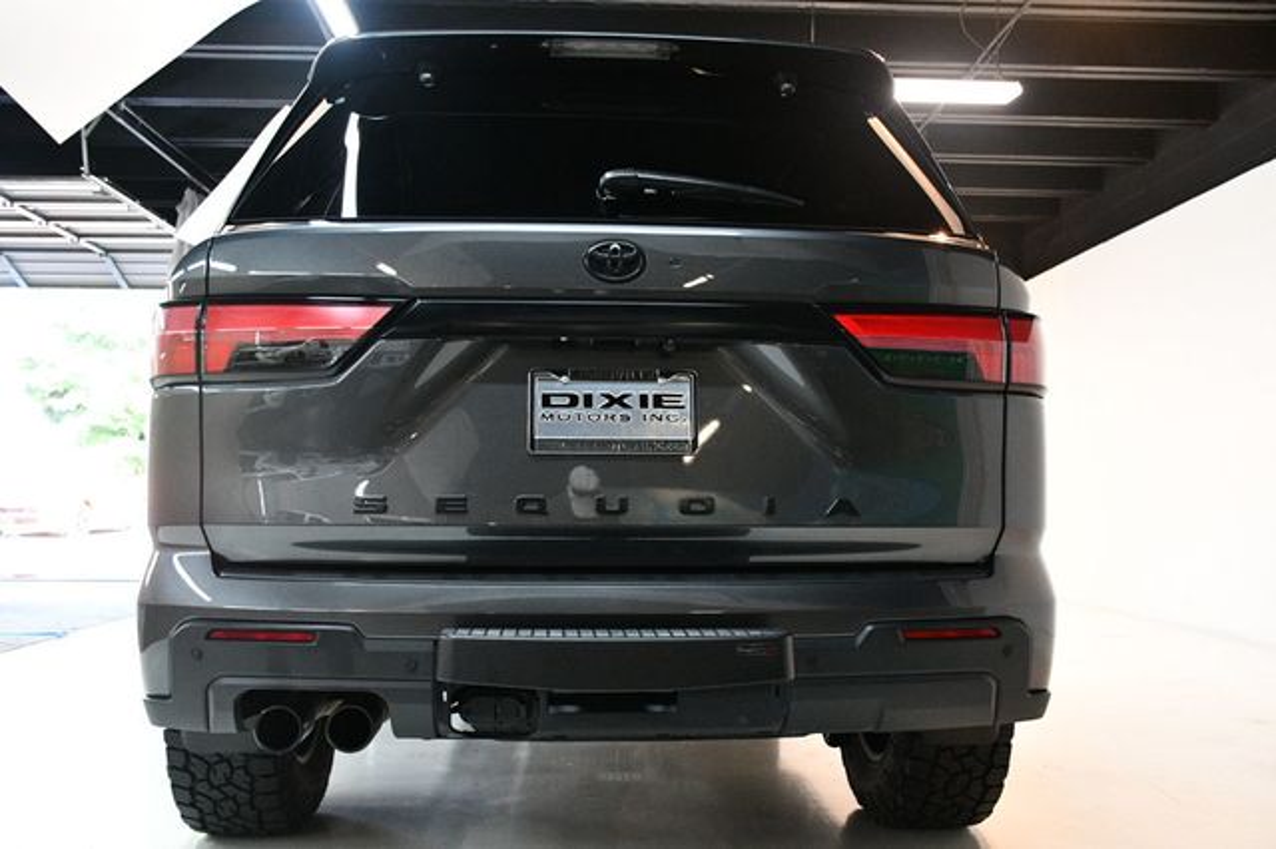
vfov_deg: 39.9
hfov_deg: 57.2
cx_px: 638
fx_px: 1169
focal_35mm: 33
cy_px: 424
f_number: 3.5
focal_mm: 22
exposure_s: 1/125
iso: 3200
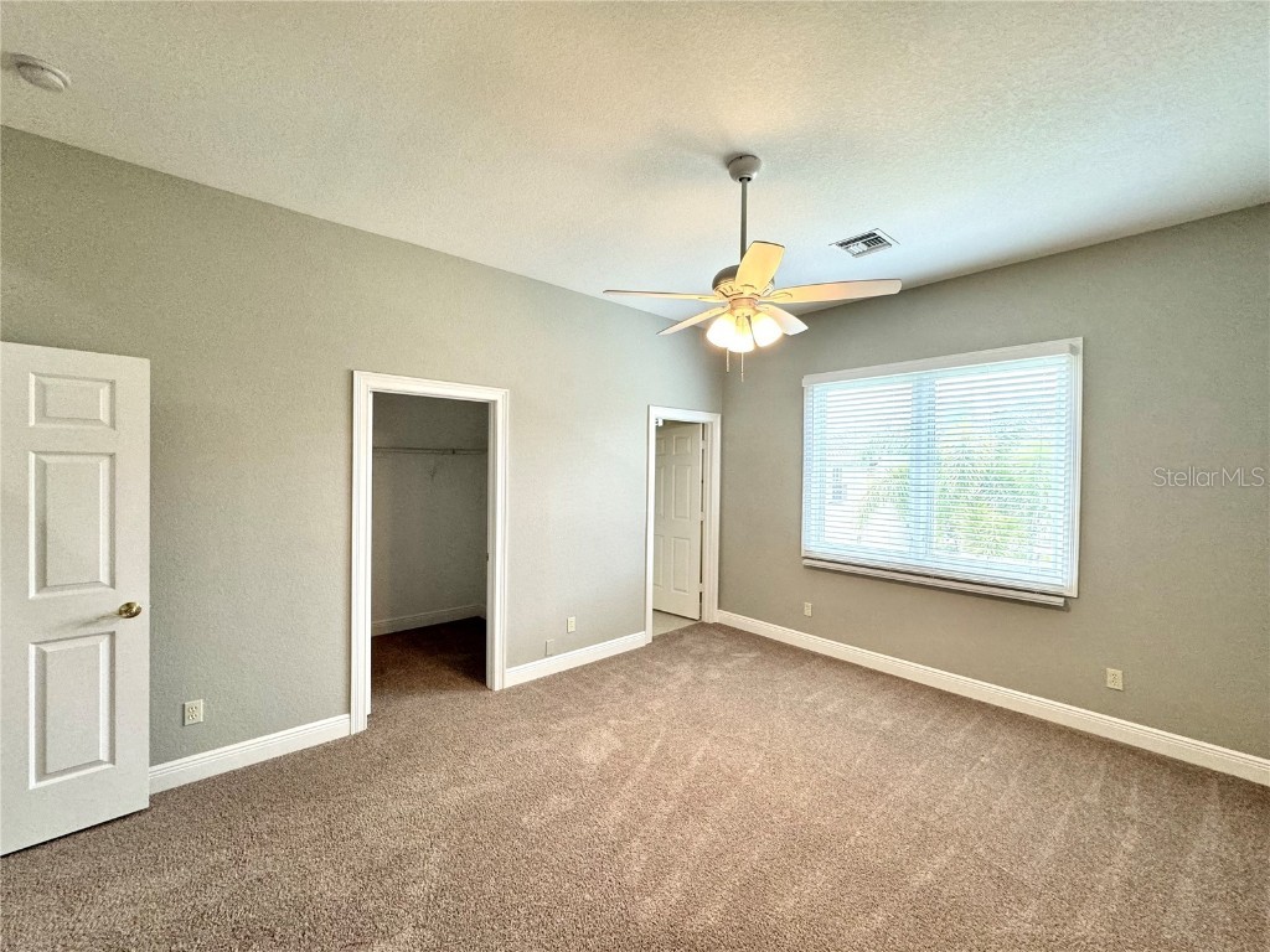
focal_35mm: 14
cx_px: 635
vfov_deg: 85.7
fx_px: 514
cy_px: 476
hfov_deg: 102.1
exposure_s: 1/120
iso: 200
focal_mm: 2.22
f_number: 2.2
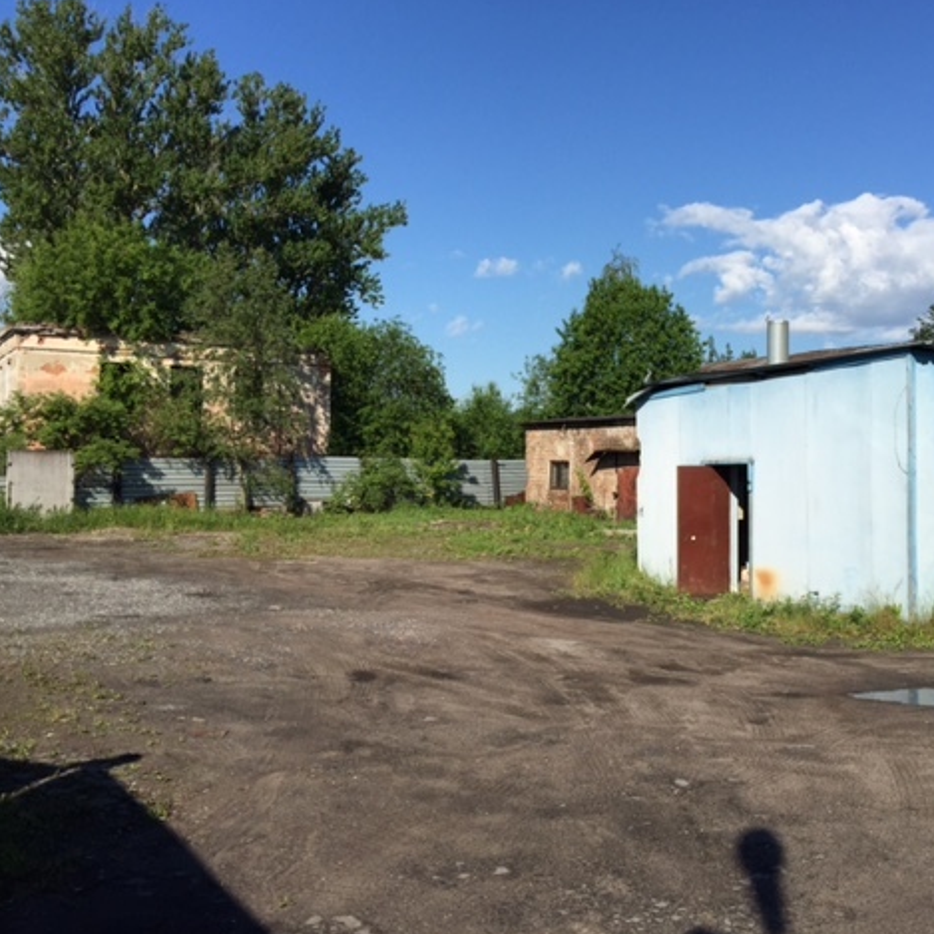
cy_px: 466
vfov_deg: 47.2
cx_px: 601
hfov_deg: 46.7
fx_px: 1068
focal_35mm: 35
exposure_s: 1/2825
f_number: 2.2
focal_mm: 4.15
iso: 32
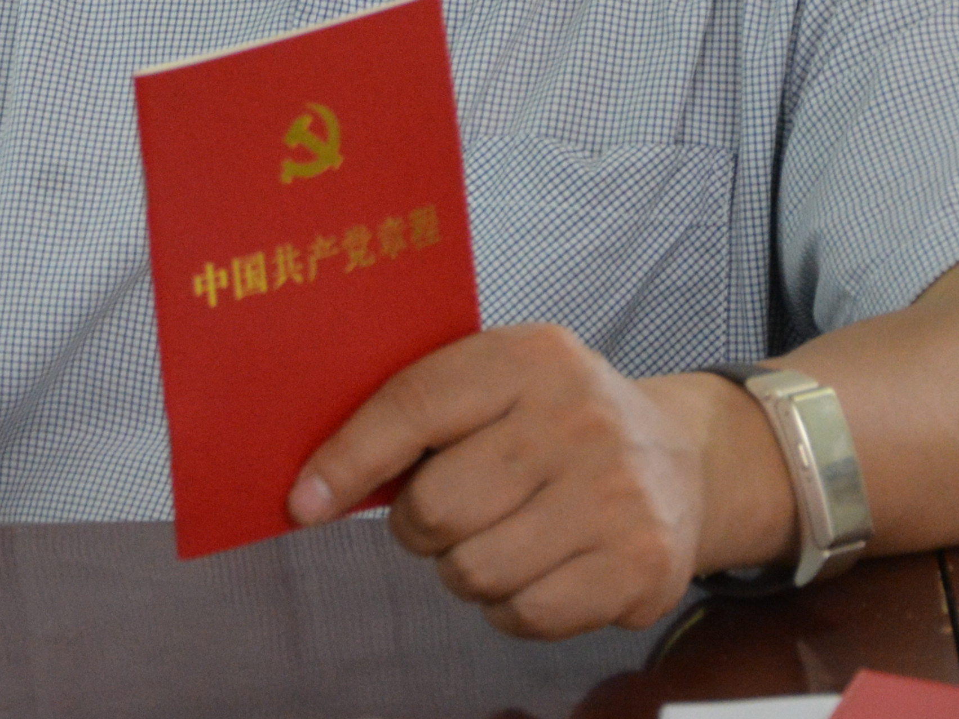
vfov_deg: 5.0
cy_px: -363
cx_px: 275
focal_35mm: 295
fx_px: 8173
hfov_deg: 6.7
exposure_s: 1/25
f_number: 5
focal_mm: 58
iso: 1600
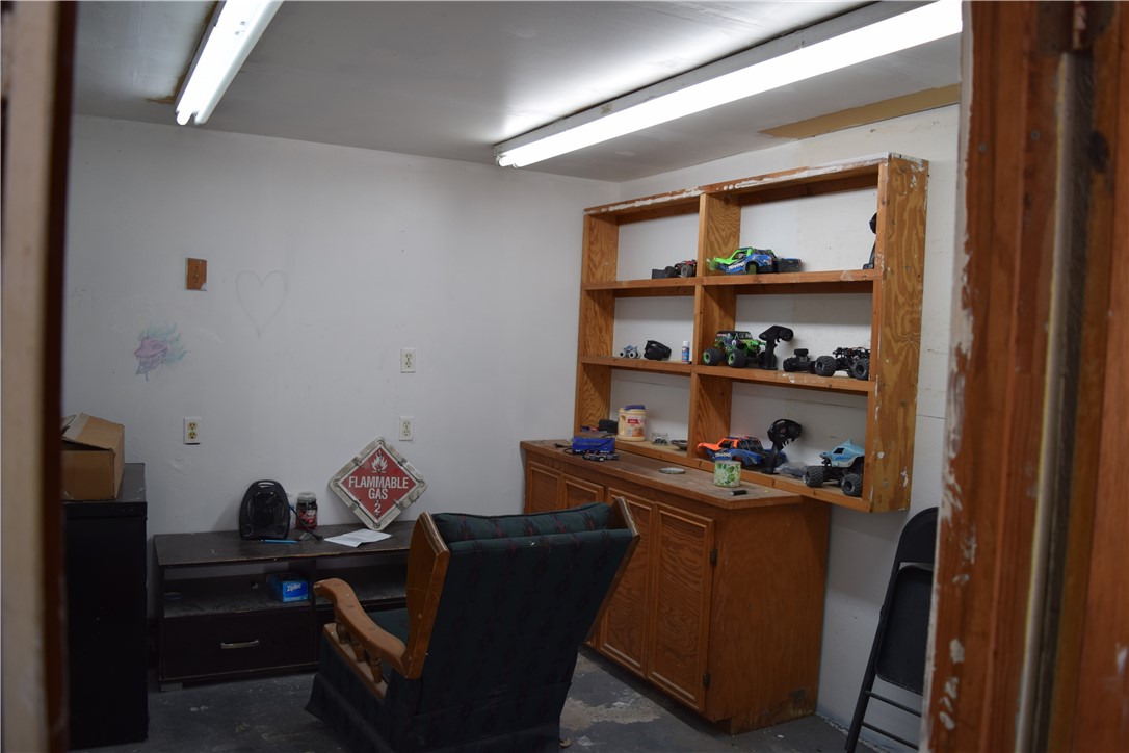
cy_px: 376
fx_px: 847
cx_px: 564
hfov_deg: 67.4
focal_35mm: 27
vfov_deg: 47.9
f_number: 4.5
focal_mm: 18
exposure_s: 1/80
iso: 400
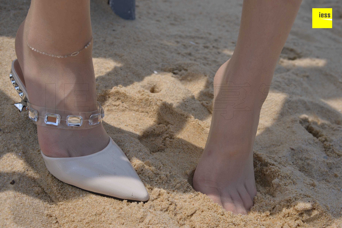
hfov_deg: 39.6
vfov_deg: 27.0
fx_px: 475
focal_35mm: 50
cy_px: 114
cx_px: 171
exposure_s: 1/500
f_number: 7.1
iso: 125
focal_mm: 50
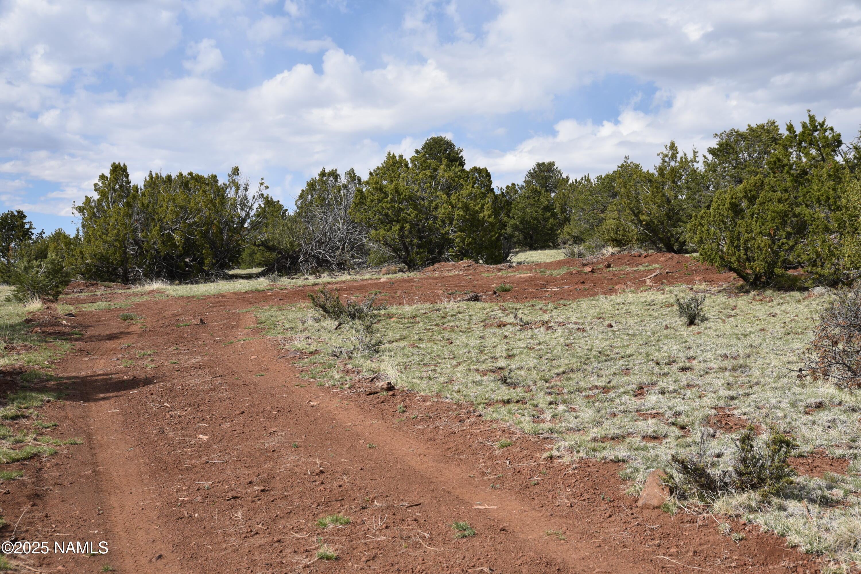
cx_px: 430
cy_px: 287
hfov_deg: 38.2
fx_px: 1244
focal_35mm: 52
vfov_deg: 26.0
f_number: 10
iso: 200
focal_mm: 52
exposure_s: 1/400
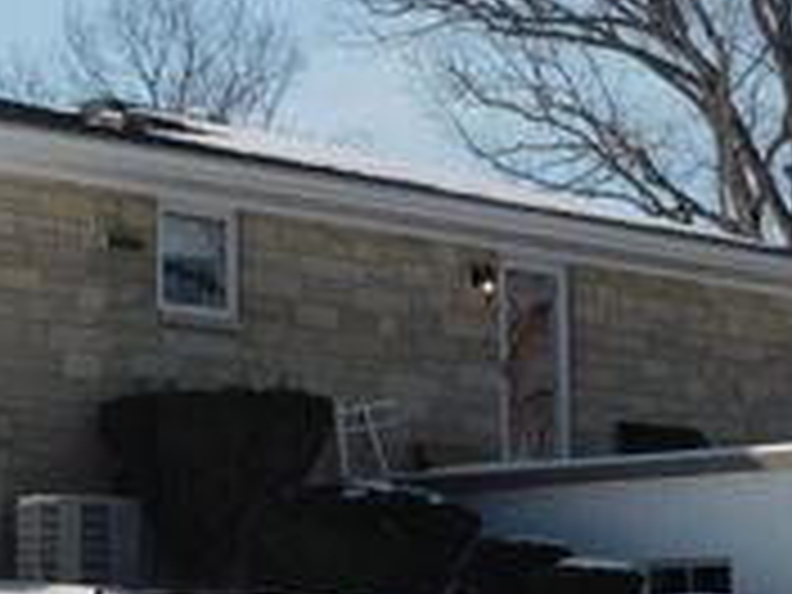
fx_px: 3318
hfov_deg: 13.4
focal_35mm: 145
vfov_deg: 10.2
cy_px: 340
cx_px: 22
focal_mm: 9
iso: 125
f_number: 7.6
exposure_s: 1/500
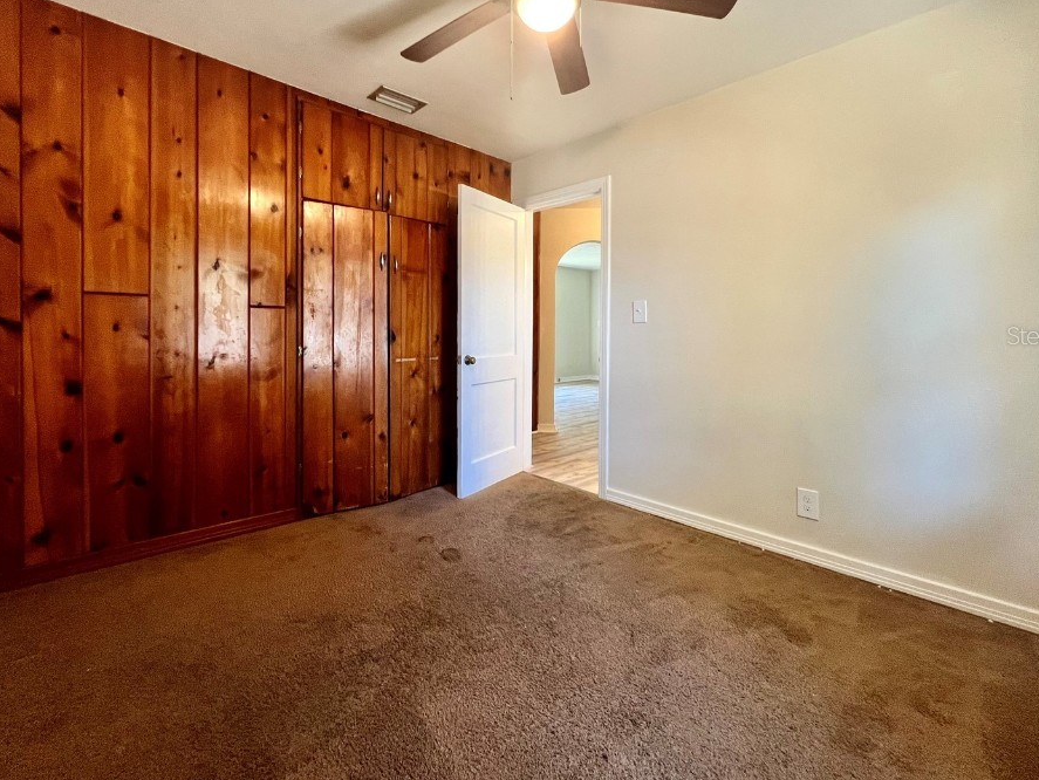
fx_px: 450
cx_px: 518
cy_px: 335
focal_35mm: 15
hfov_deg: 98.1
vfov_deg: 81.3
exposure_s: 1/60
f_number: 1.8
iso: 250
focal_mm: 1.57
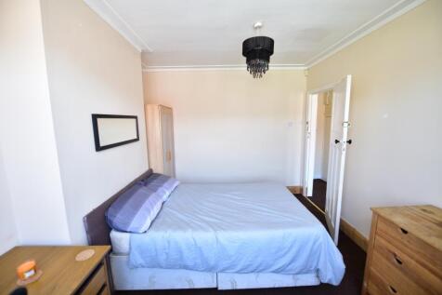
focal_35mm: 15
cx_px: 221
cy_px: 148
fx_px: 184
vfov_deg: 77.3
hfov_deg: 100.4
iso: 250
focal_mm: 15
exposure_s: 1/40
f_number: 2.8
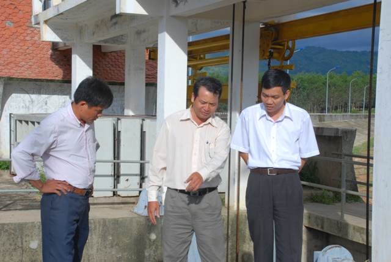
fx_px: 783
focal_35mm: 72
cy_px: 131
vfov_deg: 19.0
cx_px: 196
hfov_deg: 28.0
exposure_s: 1/250
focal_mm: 48
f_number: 13
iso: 250
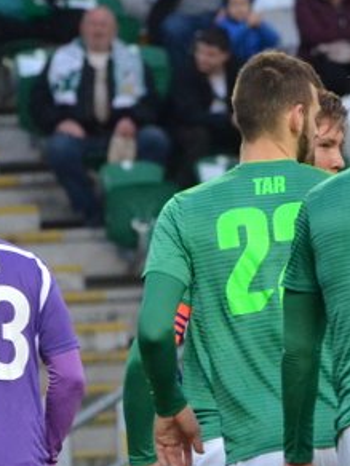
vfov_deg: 1.7
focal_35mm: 1153
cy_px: 459
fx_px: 15543
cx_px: 657
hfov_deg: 1.3
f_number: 5.3
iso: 1250
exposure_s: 1/500
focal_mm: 195
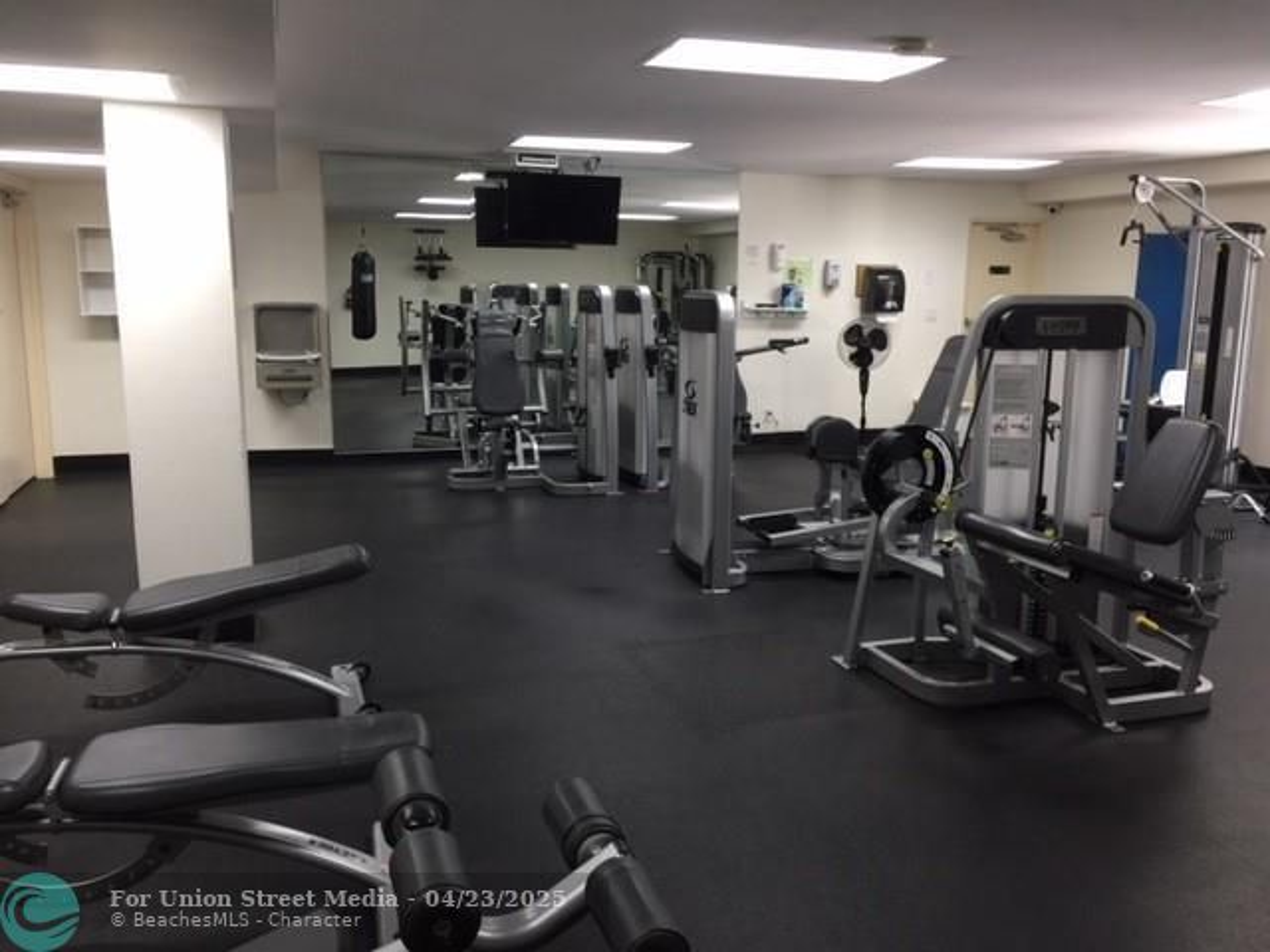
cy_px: 476
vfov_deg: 48.2
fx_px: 1064
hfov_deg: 61.7
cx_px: 635
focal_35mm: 29
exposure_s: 1/15
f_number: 2.2
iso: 40
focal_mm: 4.15
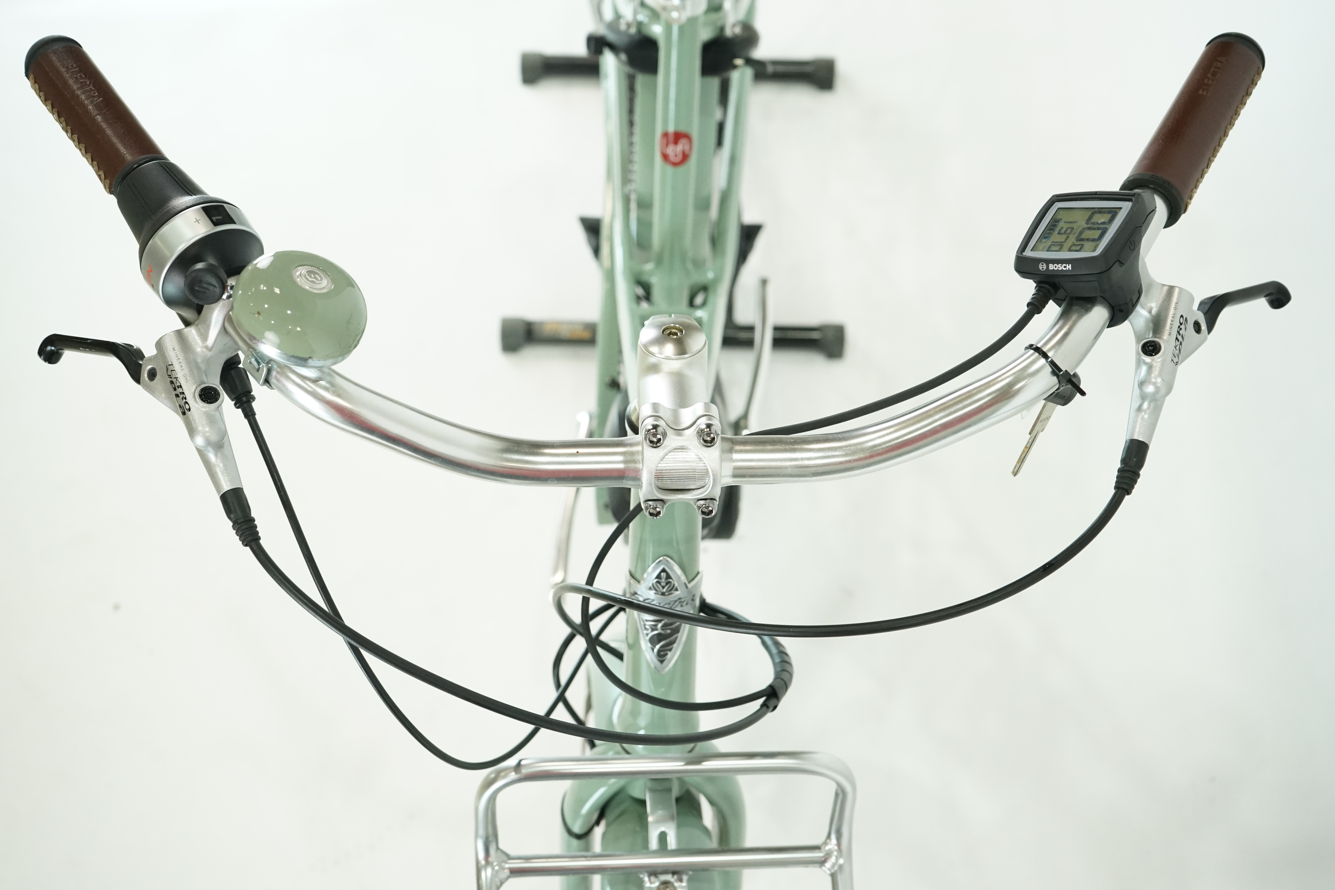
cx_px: 668
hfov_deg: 46.4
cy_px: 445
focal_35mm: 42
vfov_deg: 31.9
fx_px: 1557
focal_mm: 42
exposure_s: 1/200
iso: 2500
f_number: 6.3
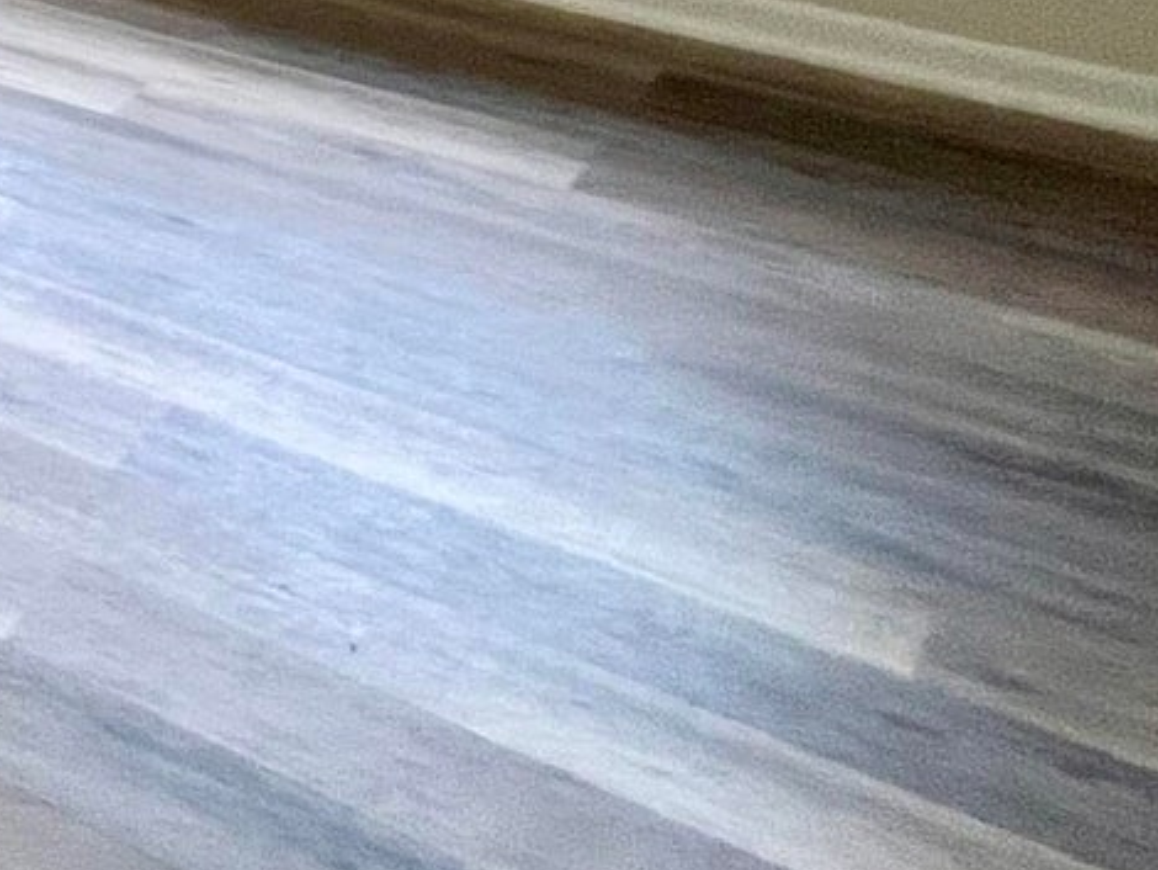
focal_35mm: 59
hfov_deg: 18.5
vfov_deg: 19.0
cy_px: -690
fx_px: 1975
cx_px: -1233
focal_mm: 1.57
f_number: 1.8
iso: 160
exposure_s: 1/60
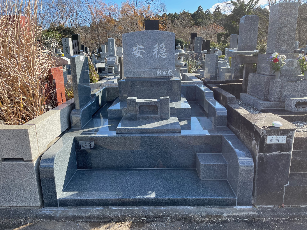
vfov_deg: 53.1
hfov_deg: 67.3
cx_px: 154
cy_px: 115
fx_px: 231
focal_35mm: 26
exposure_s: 1/759
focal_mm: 4.2
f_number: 1.6
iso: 32
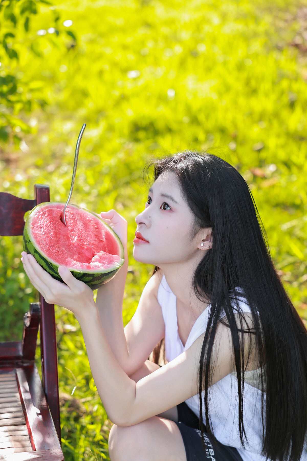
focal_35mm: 69
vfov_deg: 29.2
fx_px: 883
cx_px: 154
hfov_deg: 19.7
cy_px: 230
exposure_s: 1/250
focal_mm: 70
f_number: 2.8
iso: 125
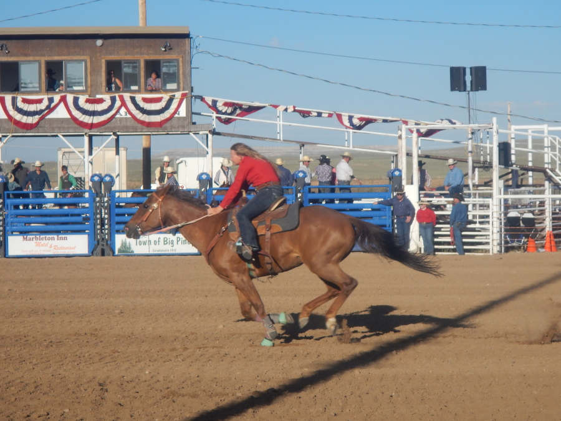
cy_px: 210
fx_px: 2269
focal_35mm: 140
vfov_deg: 10.6
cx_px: 280
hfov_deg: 14.1
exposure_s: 1/1000
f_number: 4.8
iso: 125
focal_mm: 25
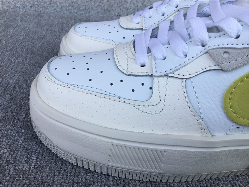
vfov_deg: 45.4
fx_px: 223
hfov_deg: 58.4
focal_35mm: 31
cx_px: 124
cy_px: 94
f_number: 2.4
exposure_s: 1/375
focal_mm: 3.3
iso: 25
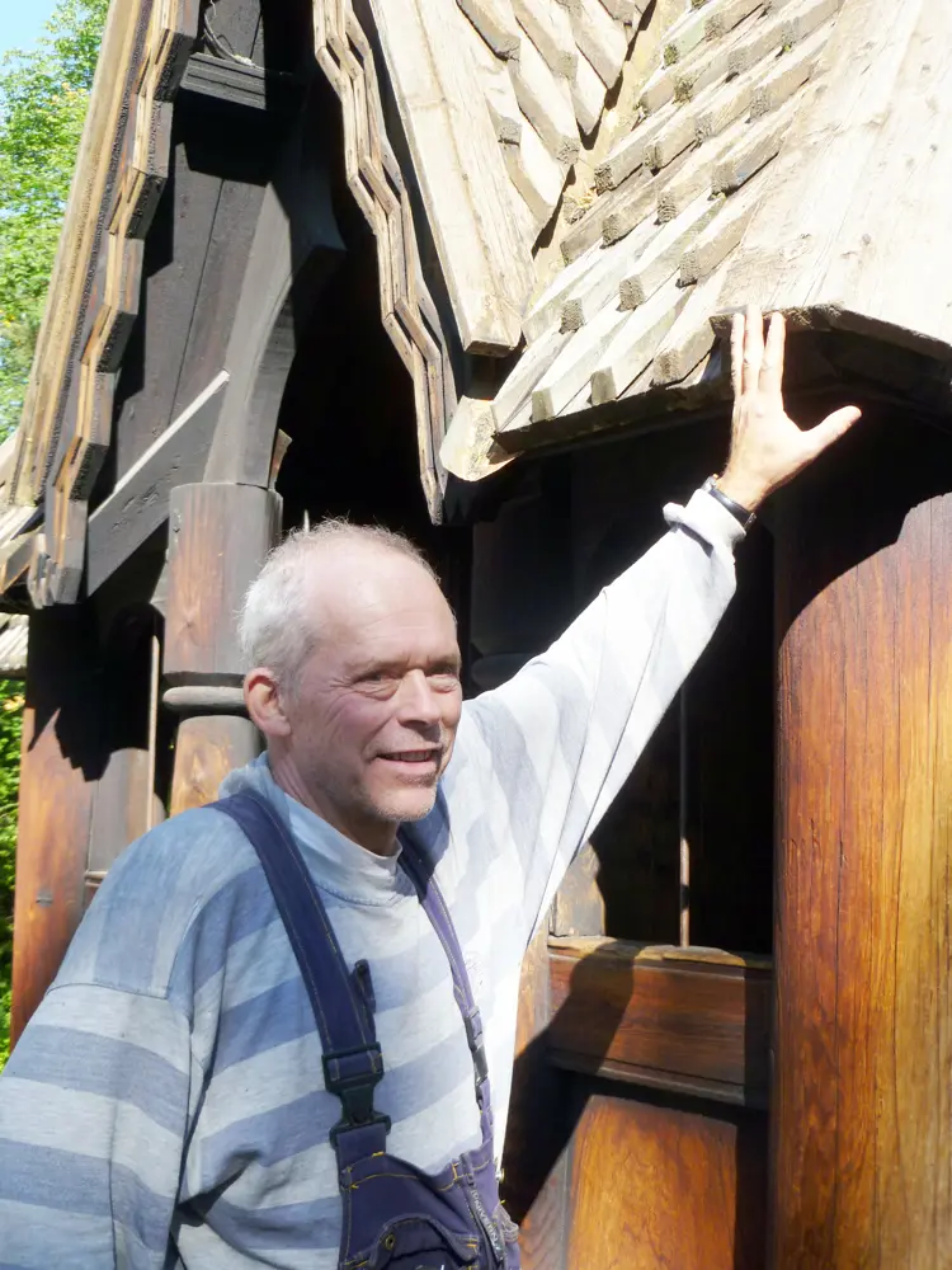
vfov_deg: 40.4
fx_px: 1723
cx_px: 476
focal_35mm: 47
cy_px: 635
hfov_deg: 30.9
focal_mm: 8.4
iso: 80
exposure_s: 1/250
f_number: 3.8
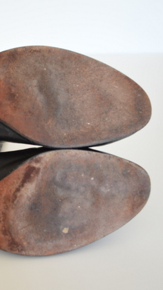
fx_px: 338
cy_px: 144
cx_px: -1
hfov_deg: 25.7
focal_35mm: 44
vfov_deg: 46.4
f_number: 4
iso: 400
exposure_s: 1/60
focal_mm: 18
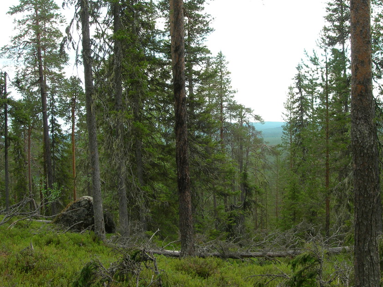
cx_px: 218
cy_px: 147
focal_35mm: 44
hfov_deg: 42.8
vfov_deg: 32.9
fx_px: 487
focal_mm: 7.8
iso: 50
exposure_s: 1/150
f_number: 4.8
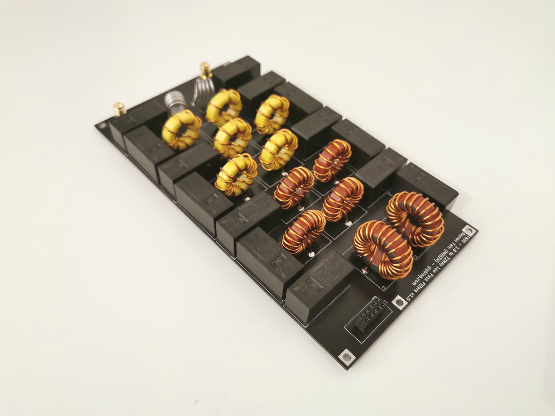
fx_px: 433
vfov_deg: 51.4
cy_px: 208
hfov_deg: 65.3
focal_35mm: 27
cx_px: 278
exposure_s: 1/33.3
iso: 500
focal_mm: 5.56
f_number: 1.6
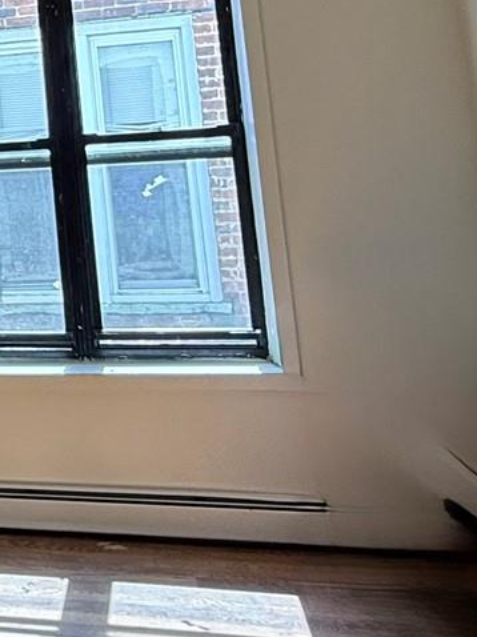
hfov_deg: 19.8
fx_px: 1103
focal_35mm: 60
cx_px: -309
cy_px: 65
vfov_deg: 30.8
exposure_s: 1/120
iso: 64
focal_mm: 2.22
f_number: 2.2
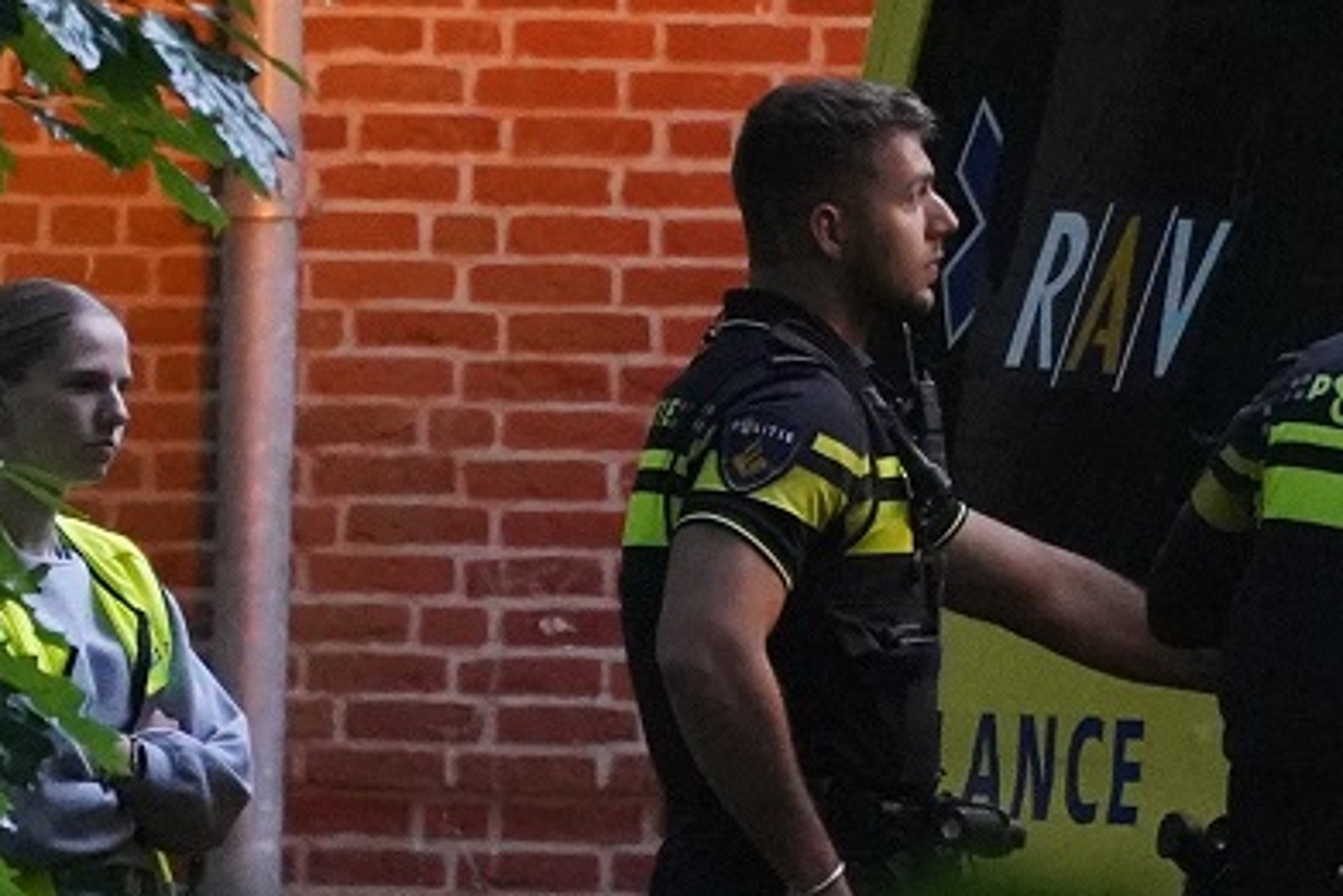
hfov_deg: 2.1
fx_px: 36608
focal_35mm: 981
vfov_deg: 1.4
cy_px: 477
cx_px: 1206
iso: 12800
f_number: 4
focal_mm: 200
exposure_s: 1/200
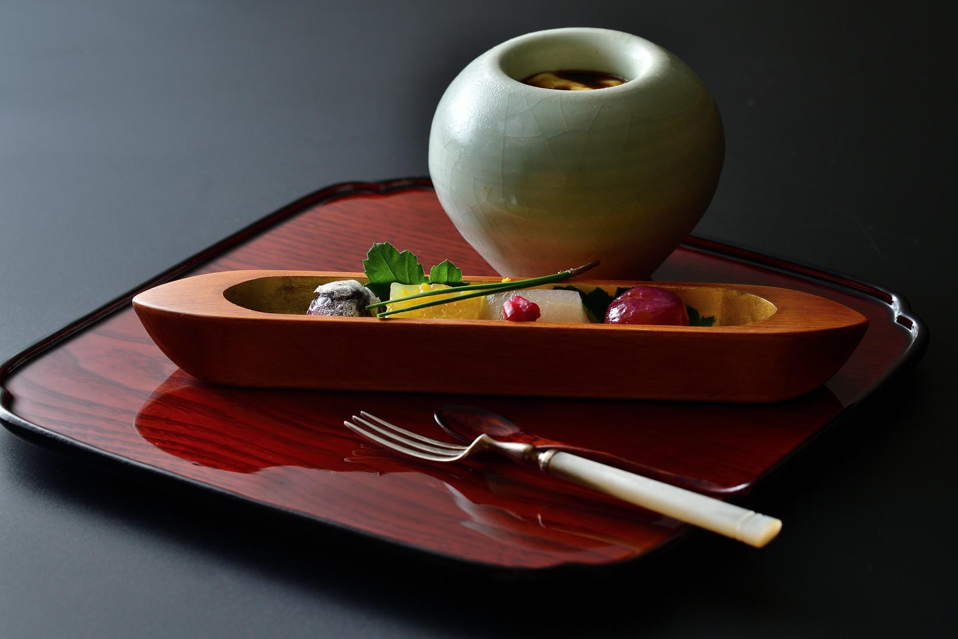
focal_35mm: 101
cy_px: 317
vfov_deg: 13.6
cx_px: 478
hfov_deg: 20.2
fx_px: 2688
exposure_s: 1/200
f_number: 8
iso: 100
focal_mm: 66
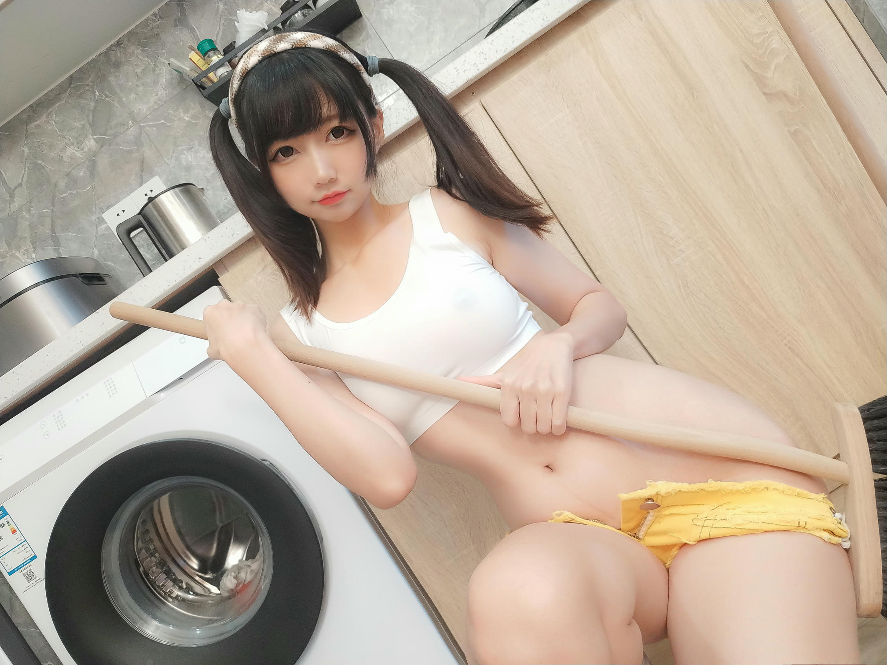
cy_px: 332
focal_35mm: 25
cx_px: 444
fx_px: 641
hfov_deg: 69.4
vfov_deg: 54.9
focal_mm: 4.36
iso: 125
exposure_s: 1/25
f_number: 1.8
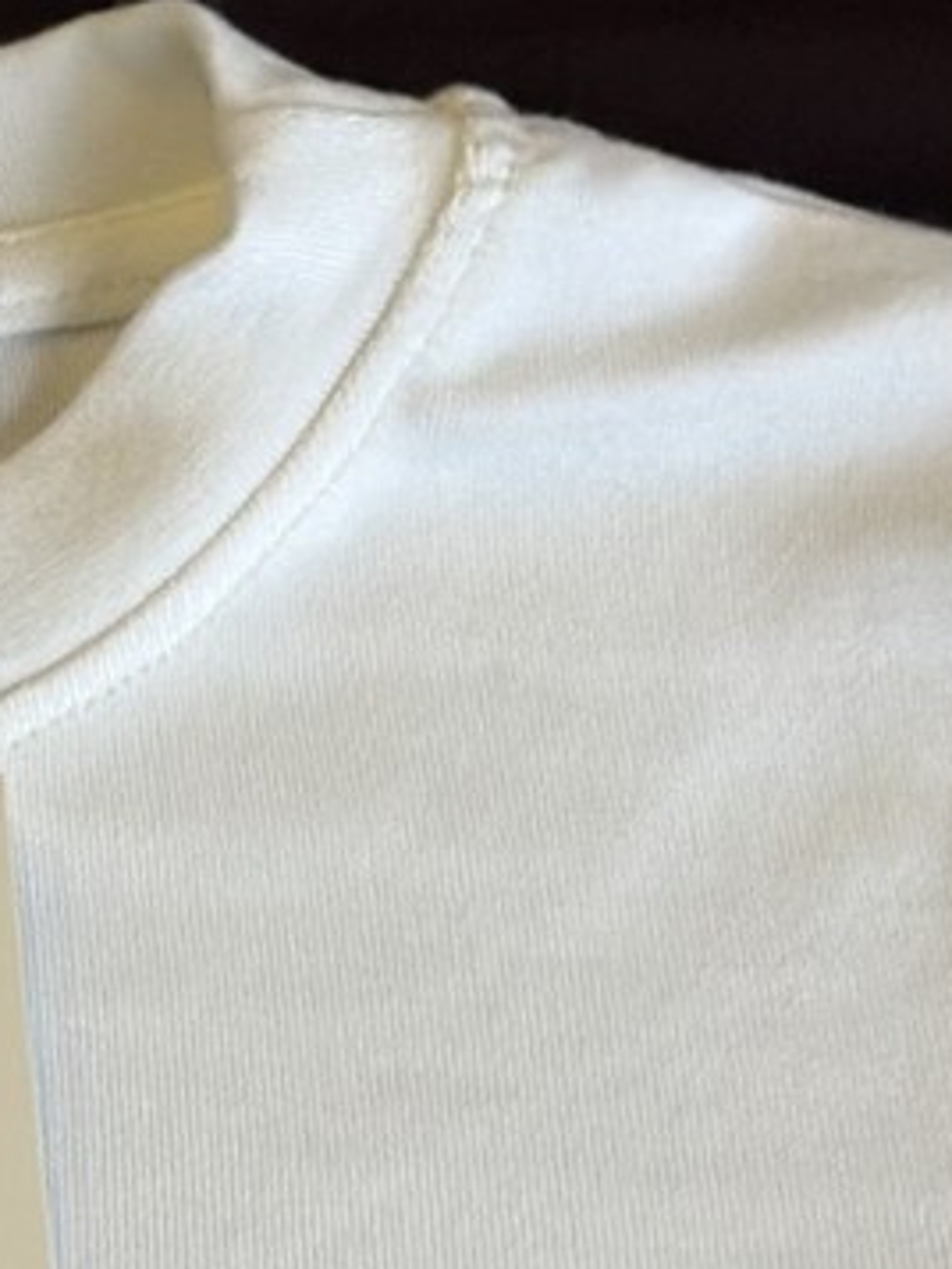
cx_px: -959
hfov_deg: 6.7
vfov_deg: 9.2
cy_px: 537
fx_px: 7879
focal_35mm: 215
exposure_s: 1/62
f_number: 1.78
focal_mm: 6.86
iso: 125
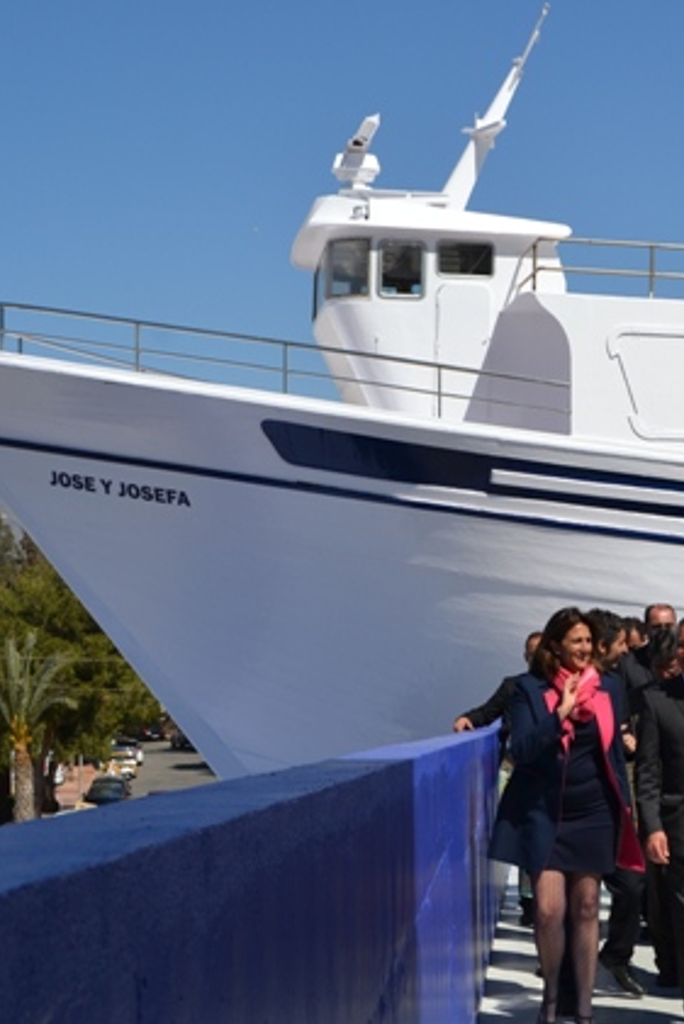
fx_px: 2271
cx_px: 669
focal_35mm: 80
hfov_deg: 16.8
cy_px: 517
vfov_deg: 25.4
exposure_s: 1/320
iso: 100
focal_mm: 35
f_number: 9
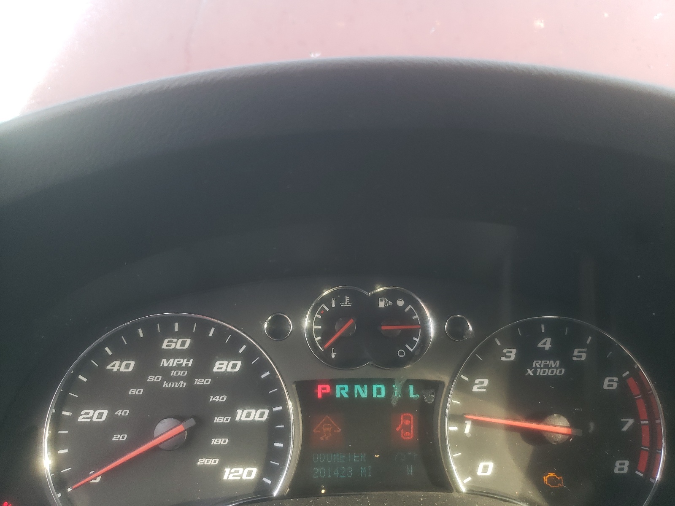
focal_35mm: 26
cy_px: 253
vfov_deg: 53.1
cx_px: 338
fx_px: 507
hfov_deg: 67.3
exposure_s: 1/120
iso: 85
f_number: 1.5
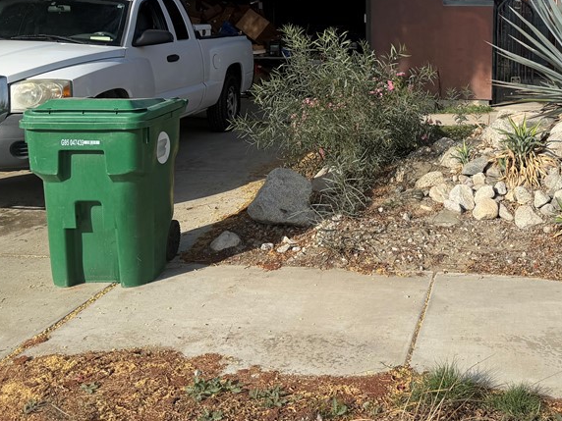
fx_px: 698
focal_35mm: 43
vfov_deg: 32.6
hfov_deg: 42.1
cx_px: 443
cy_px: 79
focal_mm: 6.76
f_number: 1.78
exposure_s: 1/5319
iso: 80
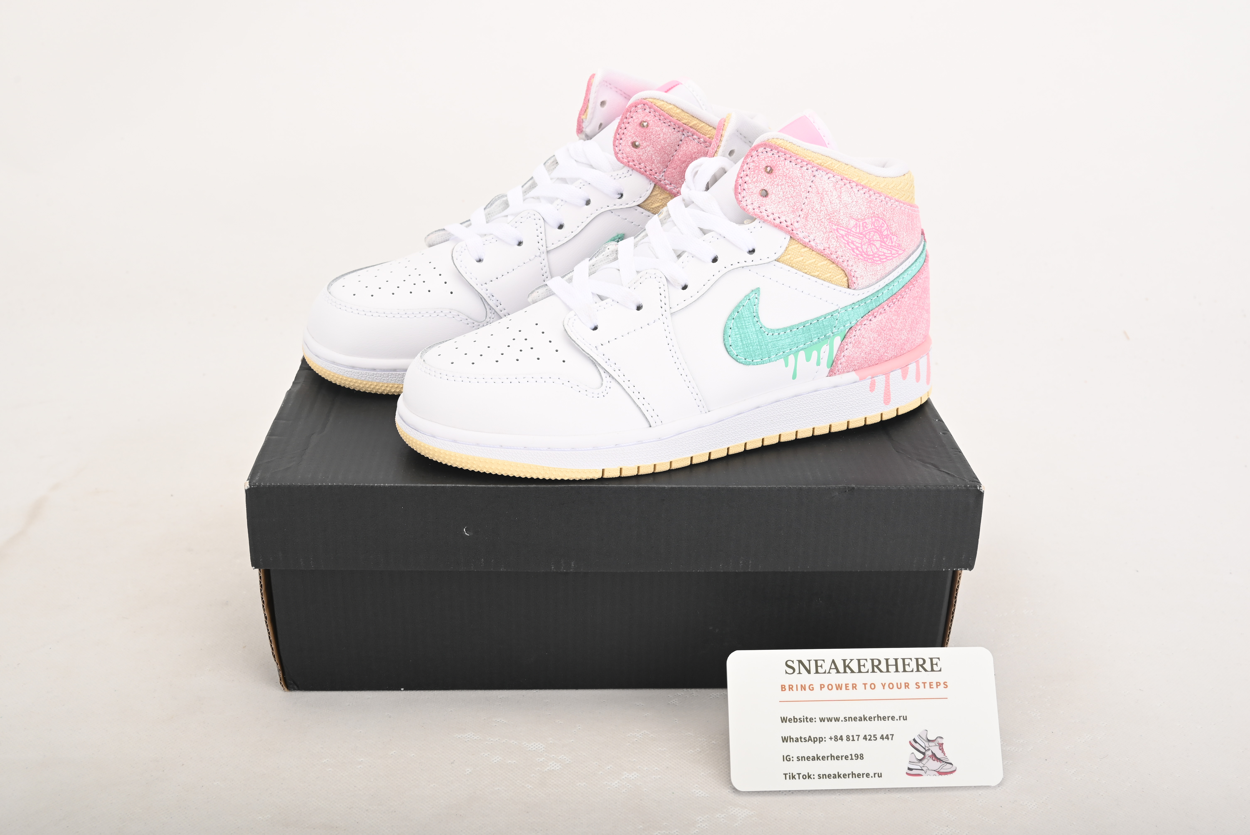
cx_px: 625
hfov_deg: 53.1
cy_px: 418
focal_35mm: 36
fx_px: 1250
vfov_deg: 36.9
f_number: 11
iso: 100
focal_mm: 36
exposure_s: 1/200
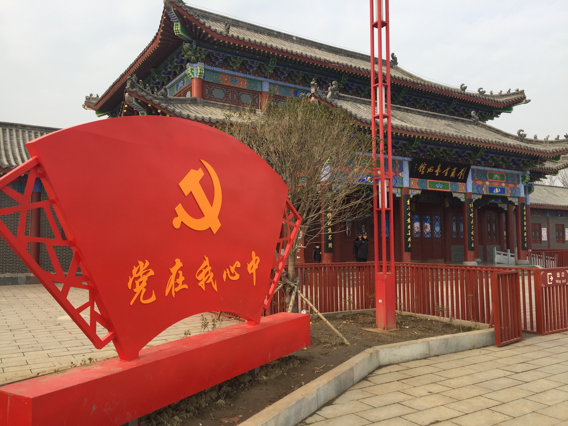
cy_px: 213
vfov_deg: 48.2
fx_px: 476
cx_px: 284
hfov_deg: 61.7
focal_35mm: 29
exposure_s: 1/549
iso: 32
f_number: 2.2
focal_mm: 4.15
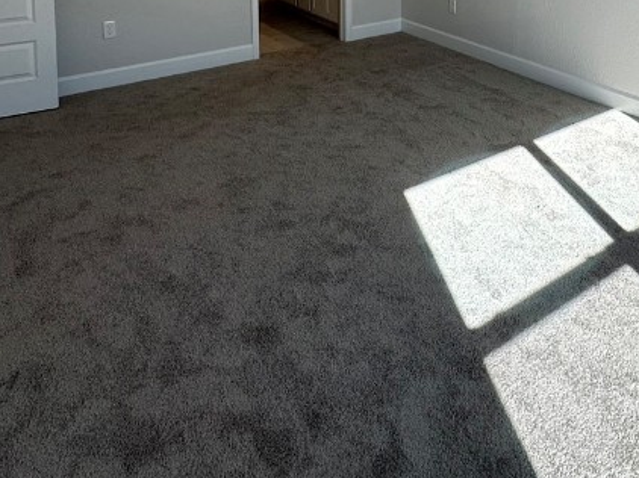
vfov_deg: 34.2
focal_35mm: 34
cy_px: -86
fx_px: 627
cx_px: 435
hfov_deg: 52.8
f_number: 2.2
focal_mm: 2.22
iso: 40
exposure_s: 1/190
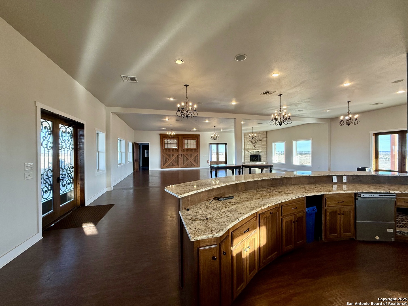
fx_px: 165
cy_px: 153
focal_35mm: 14
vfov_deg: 85.7
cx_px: 204
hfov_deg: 102.1
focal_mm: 2.22
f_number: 2.2
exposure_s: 1/120
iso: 160
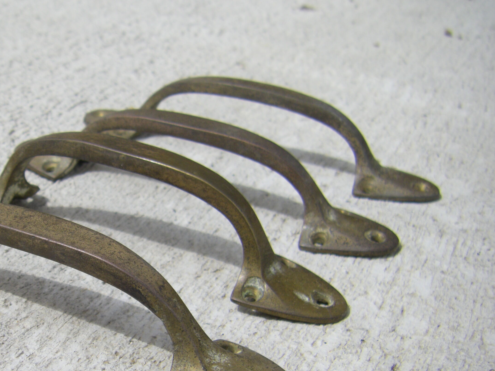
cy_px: 272
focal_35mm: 58
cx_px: 121
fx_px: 829
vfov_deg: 25.0
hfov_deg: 32.6
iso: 64
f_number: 7
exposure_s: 1/250
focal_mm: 6.3
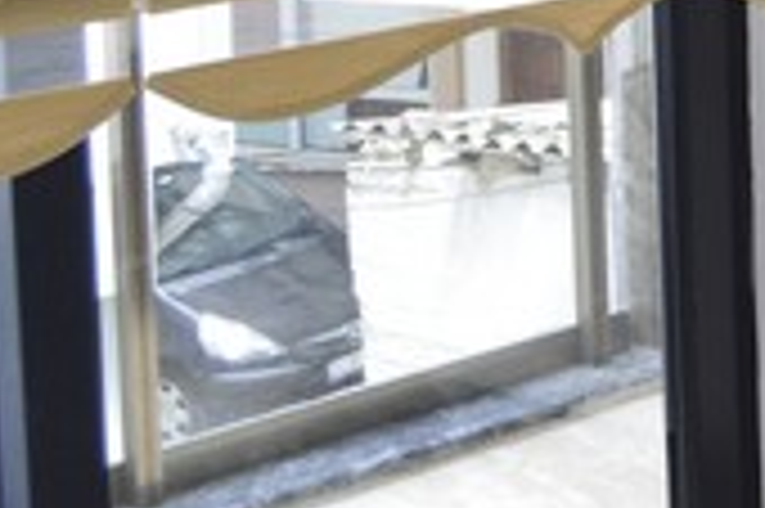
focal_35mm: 125
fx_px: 2654
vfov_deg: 10.3
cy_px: -400
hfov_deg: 14.1
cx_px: 1472
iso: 1000
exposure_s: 1/200
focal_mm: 20
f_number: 5.6
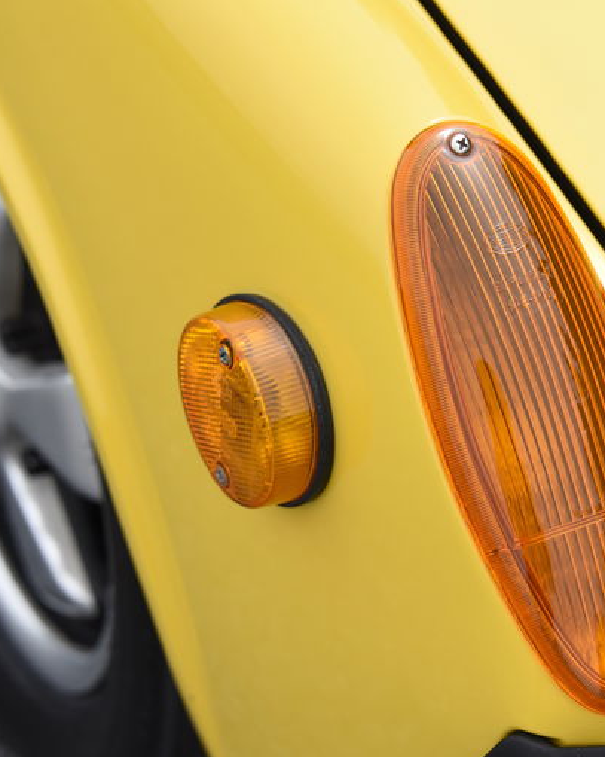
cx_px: 444
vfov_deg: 20.8
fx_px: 2060
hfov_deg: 16.6
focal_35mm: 92
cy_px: 379
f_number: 6.3
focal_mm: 65
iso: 1100
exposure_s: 1/4000
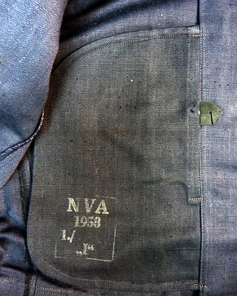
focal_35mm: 29
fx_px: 254
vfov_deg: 60.4
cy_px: 147
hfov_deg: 50.0
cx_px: 120
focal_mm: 4.8
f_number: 2.8
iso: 400
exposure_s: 1/13
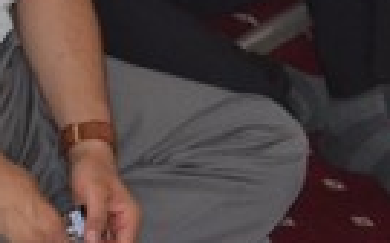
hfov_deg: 8.7
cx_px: -381
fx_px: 2420
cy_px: -91
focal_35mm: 228
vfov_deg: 5.7
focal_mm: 30
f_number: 4.5
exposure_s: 1/60
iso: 1800
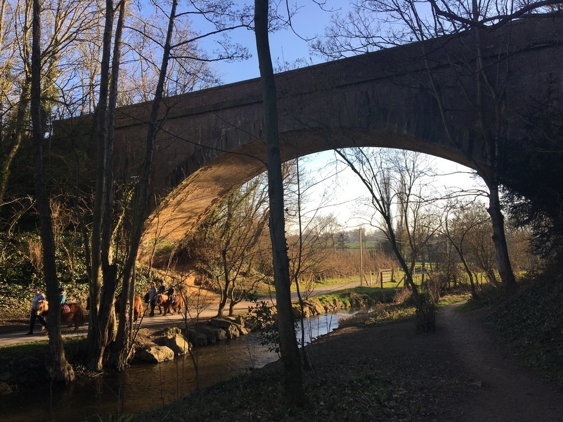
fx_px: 472
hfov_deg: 61.7
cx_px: 282
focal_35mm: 29
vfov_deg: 48.2
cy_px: 211
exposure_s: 1/469
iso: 25
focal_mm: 4.15
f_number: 2.2
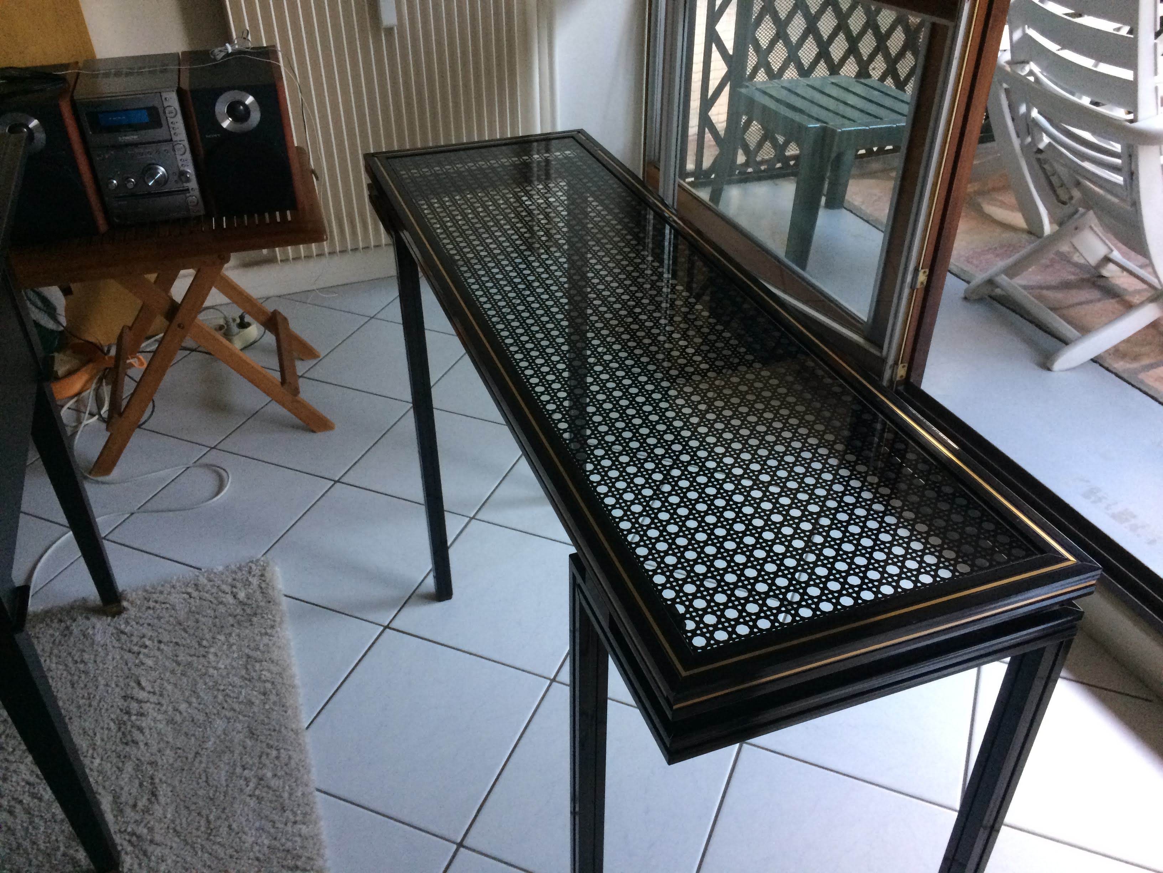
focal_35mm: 29
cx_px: 582
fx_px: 974
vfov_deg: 48.2
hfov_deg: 61.7
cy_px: 436
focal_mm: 4.15
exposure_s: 1/30
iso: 250
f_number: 2.2
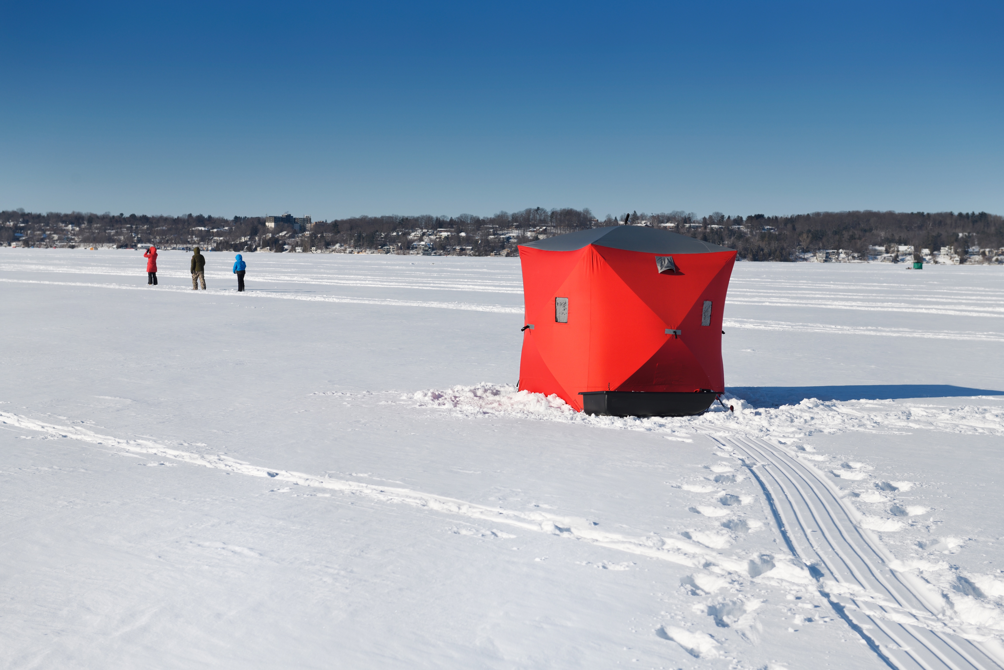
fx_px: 1952
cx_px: 502
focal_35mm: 70
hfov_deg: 28.8
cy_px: 335
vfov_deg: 19.5
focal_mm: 70
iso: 100
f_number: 8
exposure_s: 1/1000
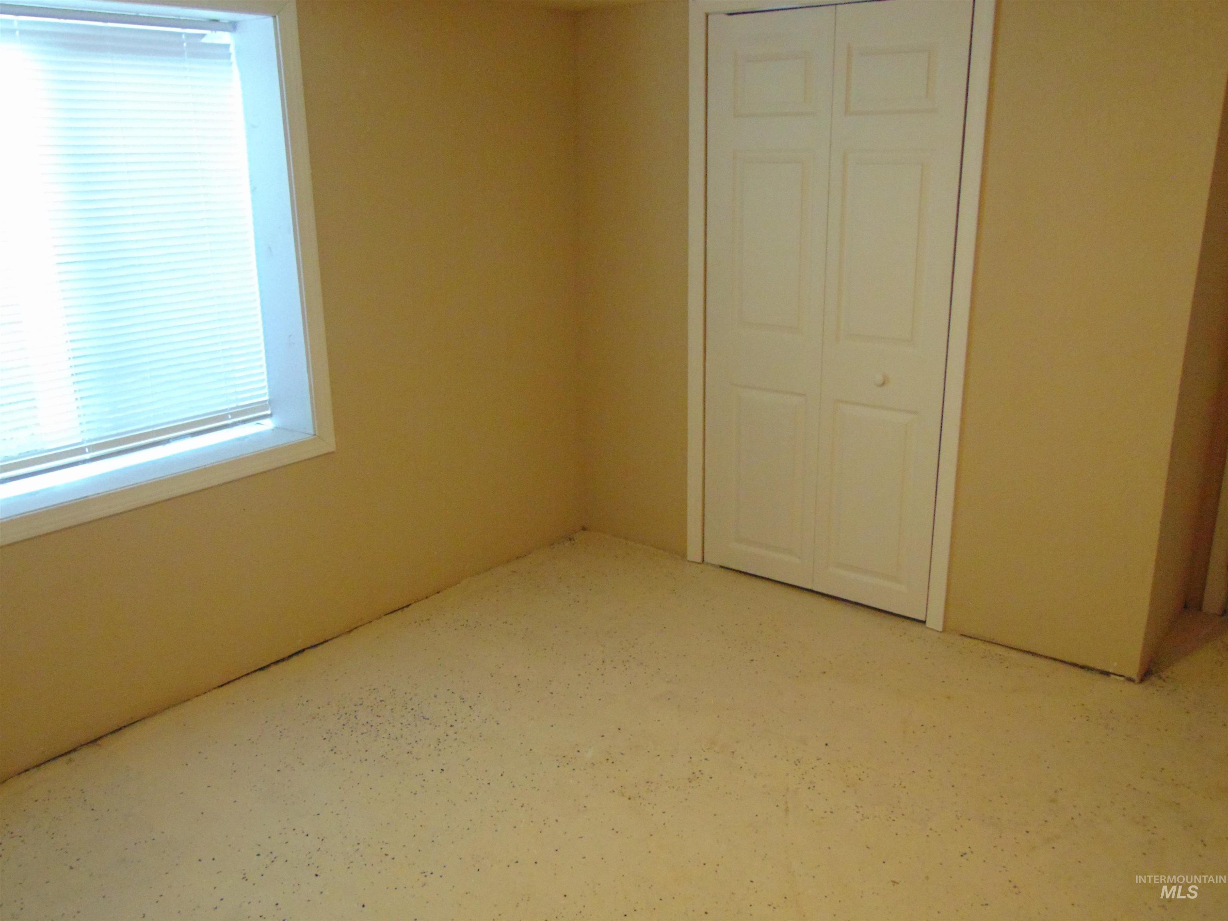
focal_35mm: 30
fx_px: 1064
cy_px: 460
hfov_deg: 60.0
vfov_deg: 46.8
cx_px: 614
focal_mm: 5.4
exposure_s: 1/20
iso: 400
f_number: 3.1
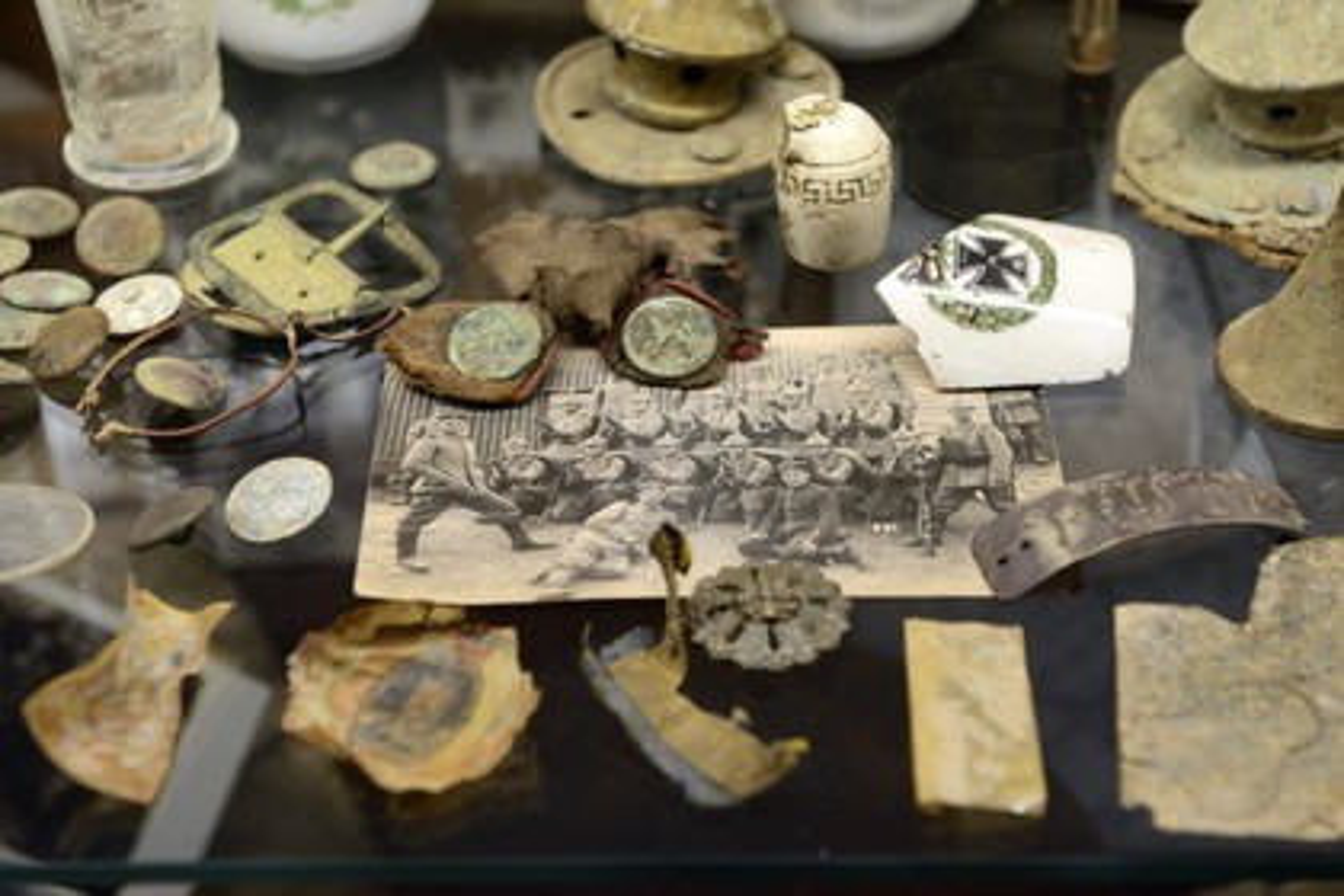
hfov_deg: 28.8
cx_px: 672
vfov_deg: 19.5
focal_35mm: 70
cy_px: 448
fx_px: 2613
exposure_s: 1/80
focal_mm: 70
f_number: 6.3
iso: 800
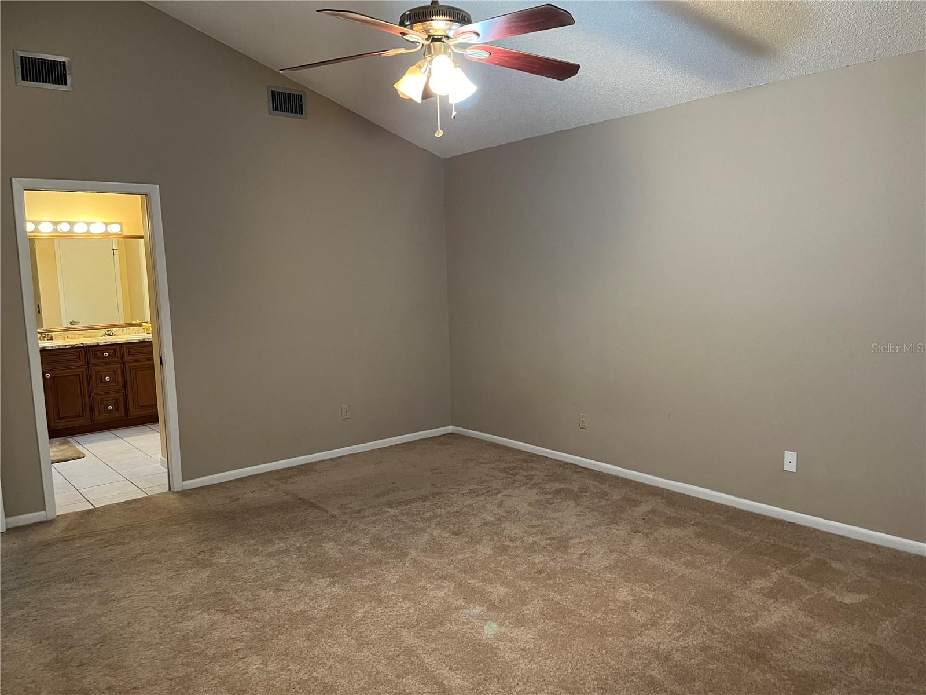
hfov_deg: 67.3
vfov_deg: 53.1
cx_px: 463
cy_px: 348
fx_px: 696
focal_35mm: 26
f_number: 1.6
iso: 320
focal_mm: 5.1
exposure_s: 1/60
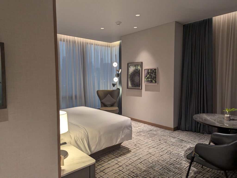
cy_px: 89
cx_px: 118
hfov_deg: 71.5
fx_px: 165
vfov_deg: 56.9
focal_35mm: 24
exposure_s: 1/100
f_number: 1.85
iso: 292
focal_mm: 6.81
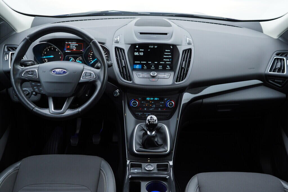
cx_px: 144
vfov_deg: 36.9
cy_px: 96
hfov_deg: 53.1
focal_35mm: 36
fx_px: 288
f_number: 2.8
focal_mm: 24
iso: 125
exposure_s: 1/40
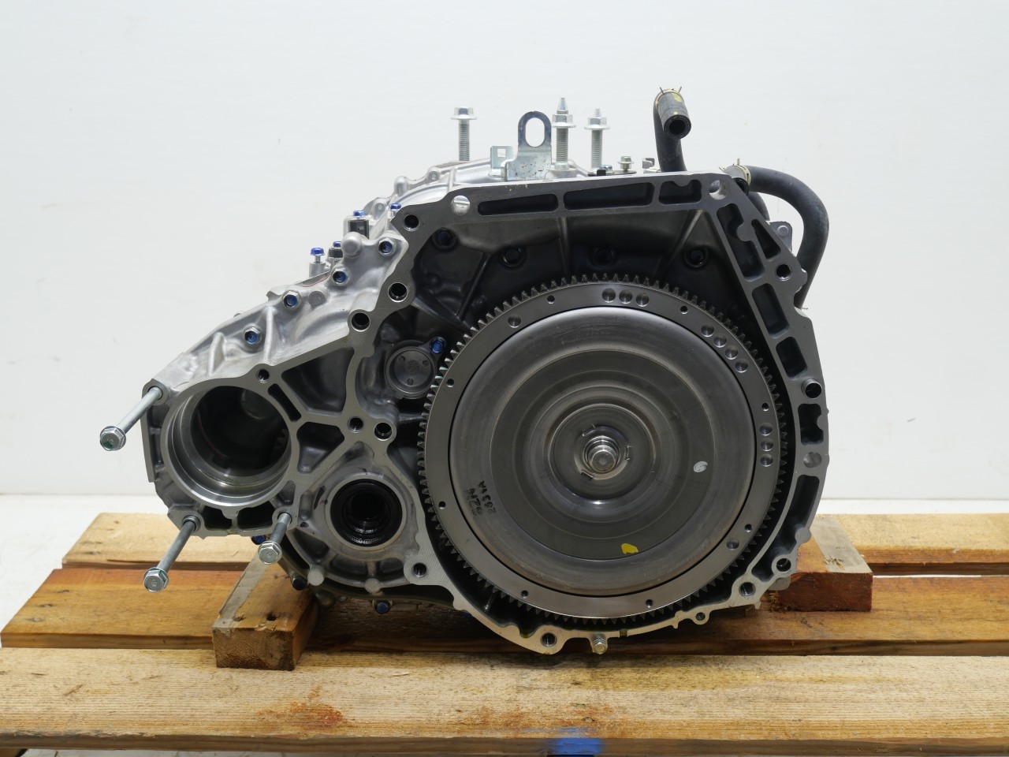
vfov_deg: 32.9
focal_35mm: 44
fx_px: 1283
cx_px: 504
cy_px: 378
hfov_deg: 42.9
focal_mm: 22
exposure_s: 1/60
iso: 200
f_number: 4.8
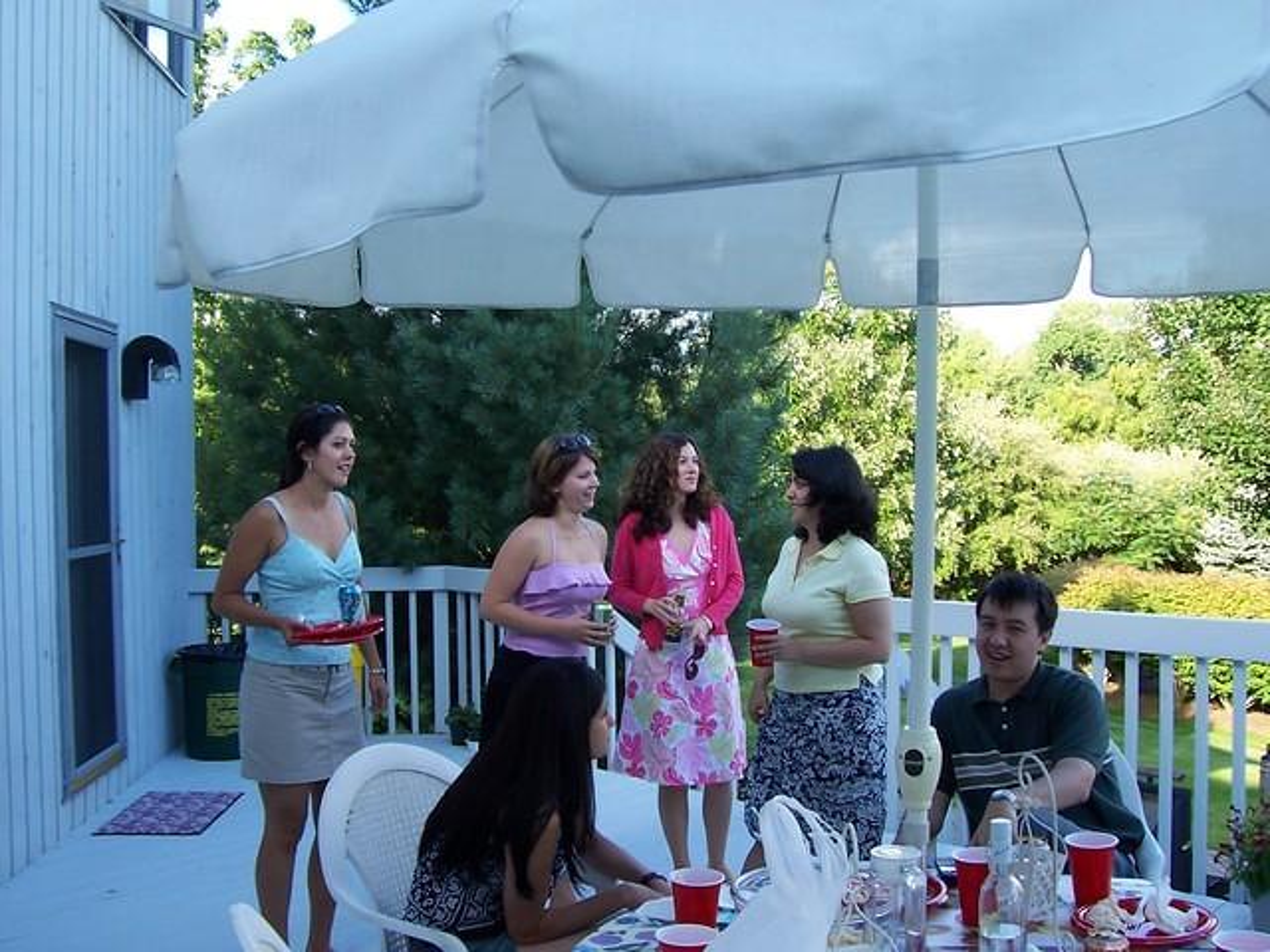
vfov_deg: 38.7
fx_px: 1357
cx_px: 635
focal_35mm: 37
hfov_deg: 50.1
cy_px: 476
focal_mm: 5.6
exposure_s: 1/180
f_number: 2.8
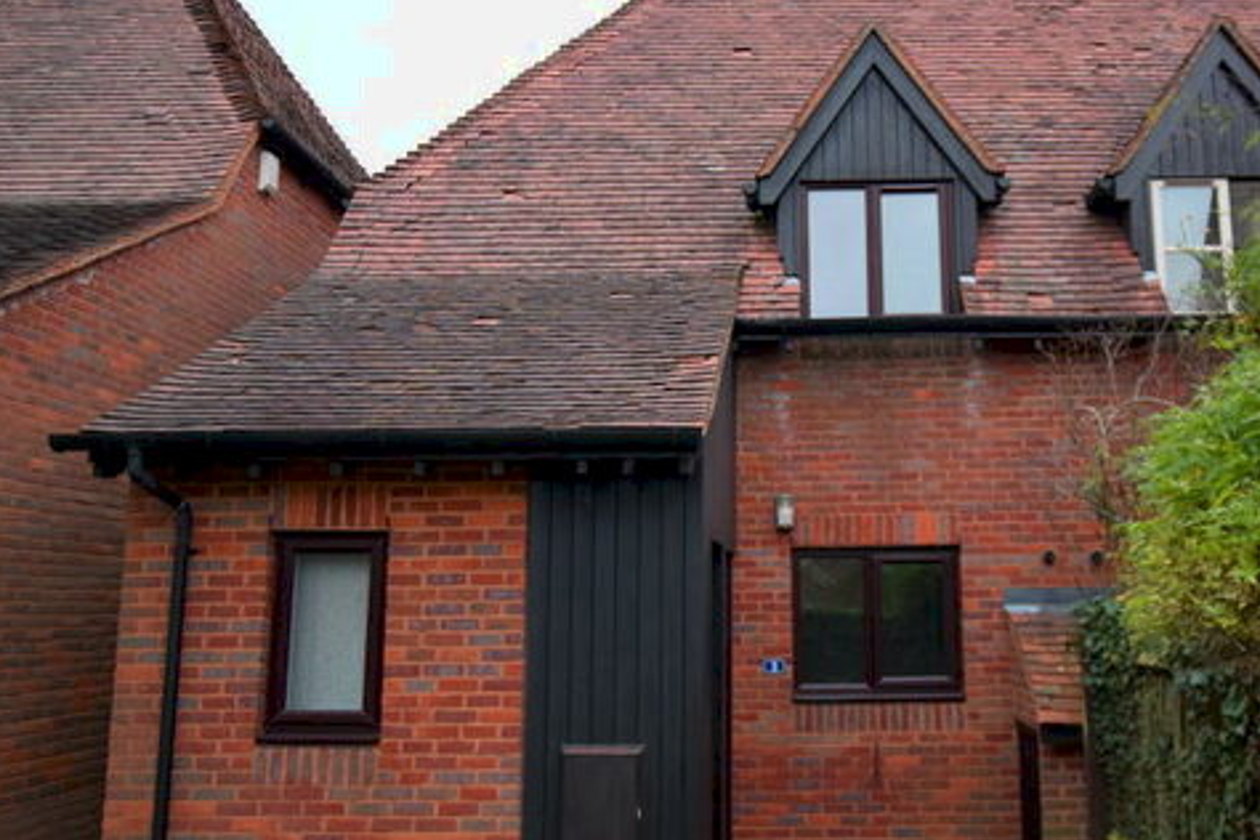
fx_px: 1085
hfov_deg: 59.5
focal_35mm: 31
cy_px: 421
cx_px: 792
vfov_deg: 42.3
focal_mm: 14
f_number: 3.5
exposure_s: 1/60
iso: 1000
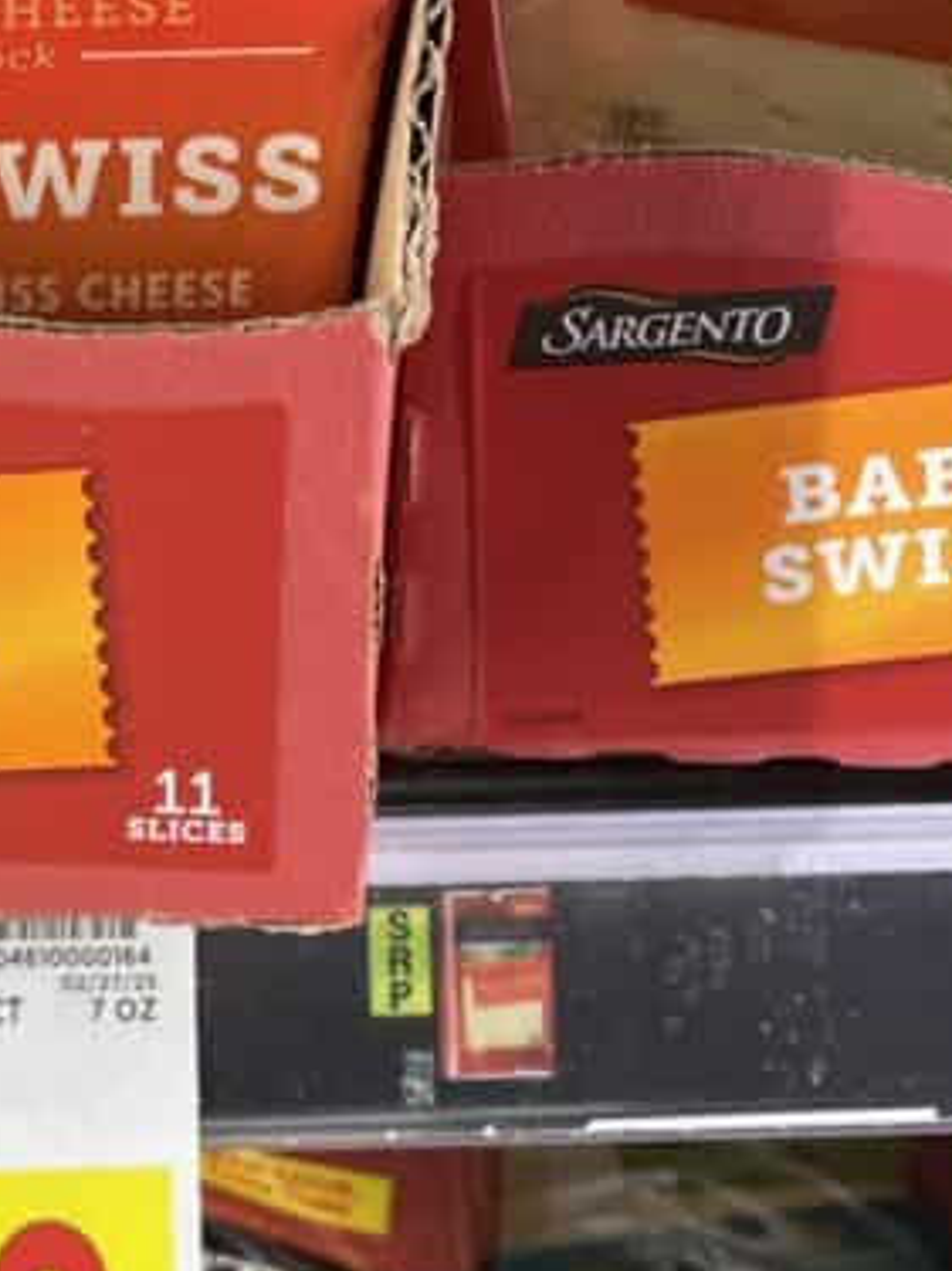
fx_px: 2605
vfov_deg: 27.1
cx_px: -81
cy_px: 366
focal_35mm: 71
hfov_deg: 19.8
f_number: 1.6
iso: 100
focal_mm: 4.2
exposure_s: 1/121
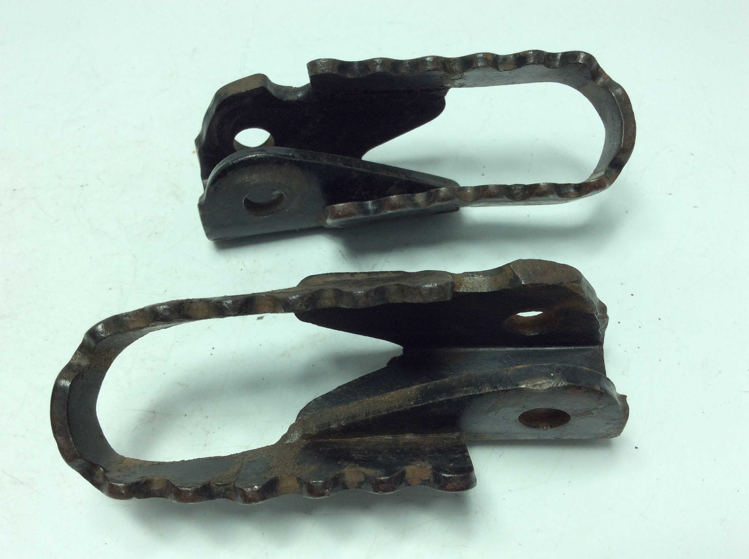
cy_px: 280
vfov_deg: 44.1
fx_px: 691
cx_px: 374
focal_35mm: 32
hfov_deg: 56.9
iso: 32
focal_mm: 3.3
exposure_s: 1/340
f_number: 2.4
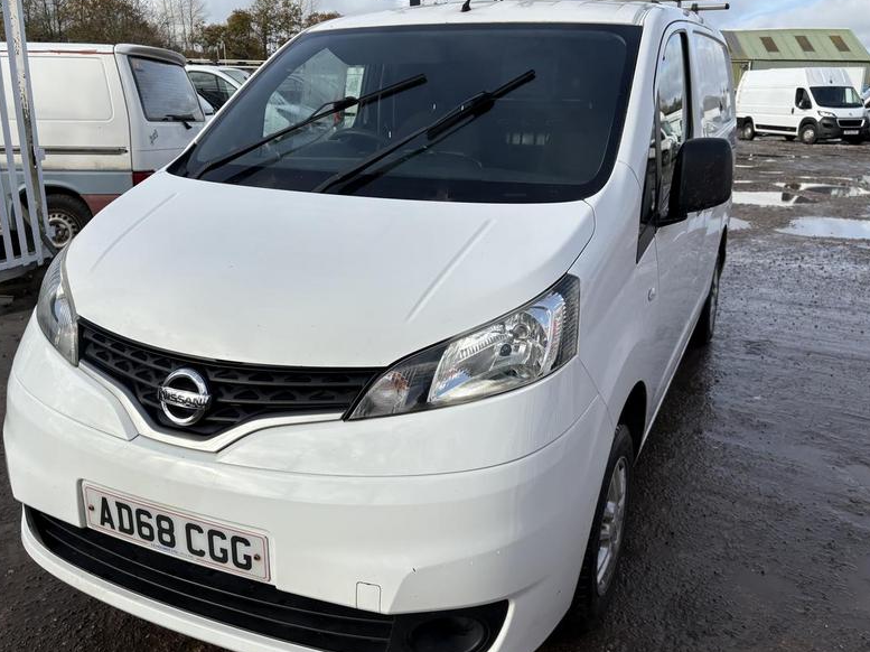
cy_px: 324
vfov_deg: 46.8
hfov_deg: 60.0
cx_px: 437
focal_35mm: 30
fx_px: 754
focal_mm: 5.96
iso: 50
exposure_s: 1/3279
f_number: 1.6
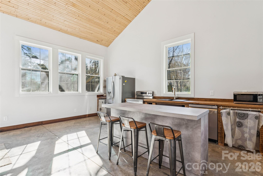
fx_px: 123
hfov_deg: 94.0
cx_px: 132
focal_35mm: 17
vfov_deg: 71.1
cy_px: 88
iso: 100
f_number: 11
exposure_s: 1/5
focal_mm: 16.8
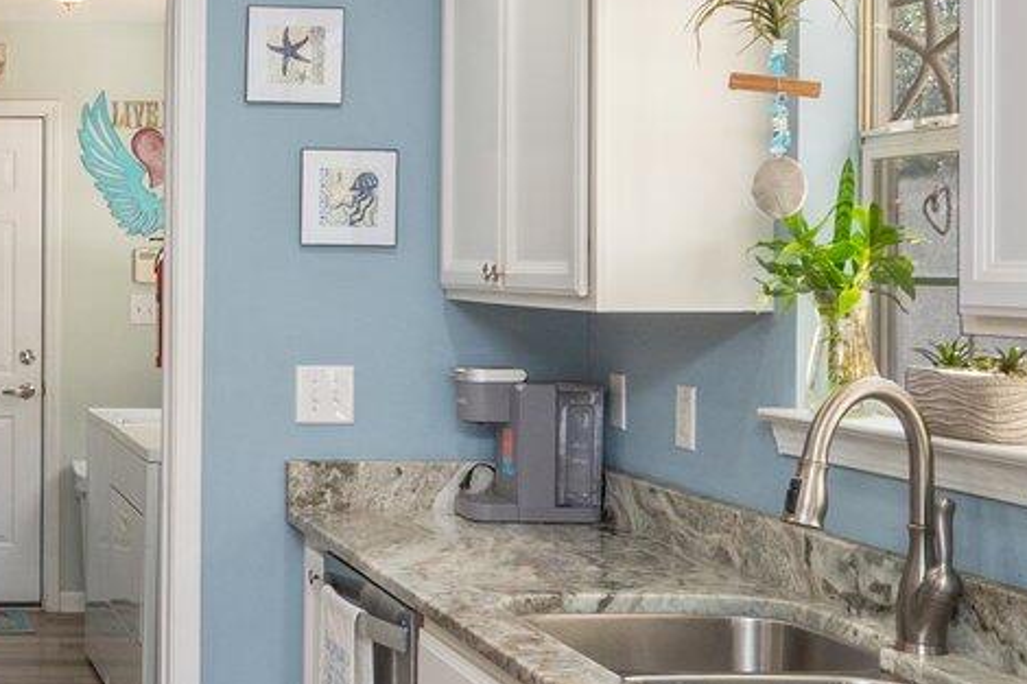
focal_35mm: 61
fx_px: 1739
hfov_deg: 30.0
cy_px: 264
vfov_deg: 22.2
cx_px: -66
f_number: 9
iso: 320
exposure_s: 1/30
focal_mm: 14
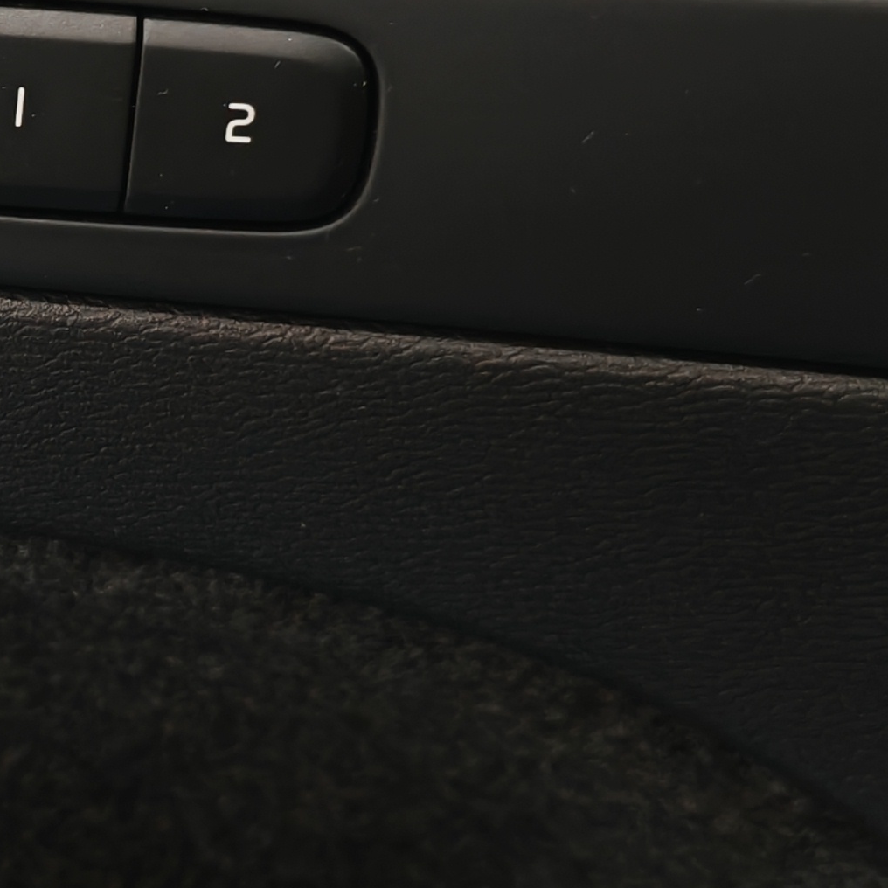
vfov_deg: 15.2
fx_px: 3309
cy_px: 139
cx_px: -246
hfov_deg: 14.7
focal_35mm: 114
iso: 775
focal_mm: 6.12
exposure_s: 1/50
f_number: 1.9
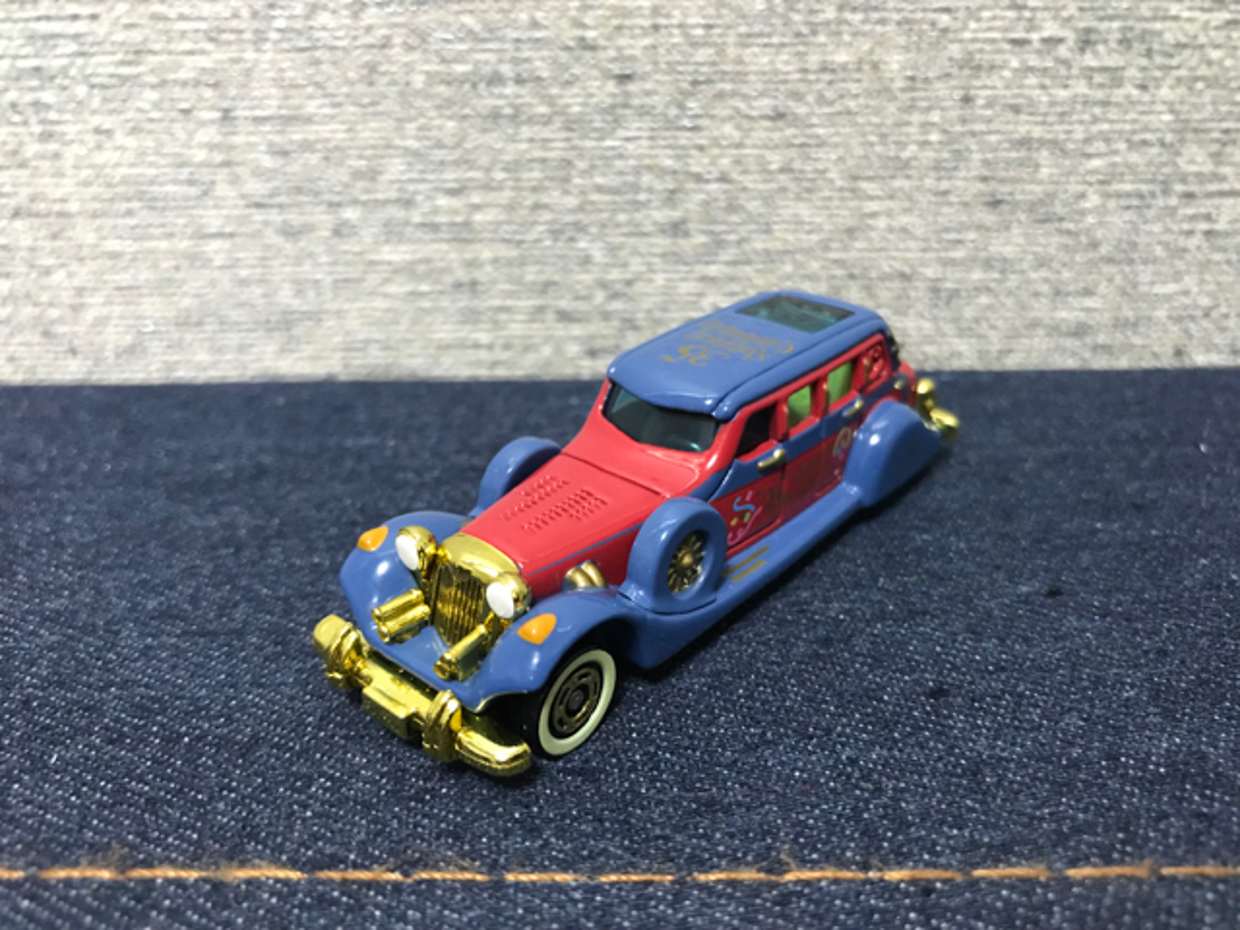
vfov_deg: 49.7
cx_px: 620
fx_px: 1003
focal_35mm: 28
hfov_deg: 63.4
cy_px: 465
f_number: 1.8
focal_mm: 3.99
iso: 100
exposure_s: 1/15
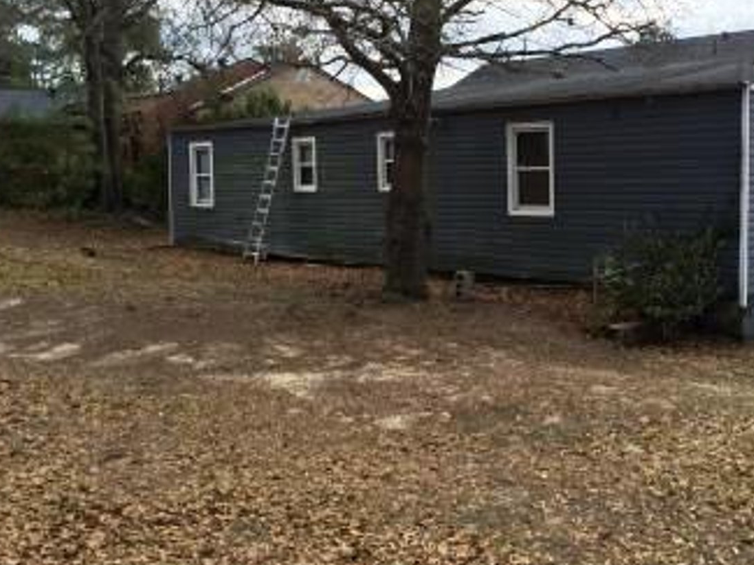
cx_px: 456
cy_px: 210
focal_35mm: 40
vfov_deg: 35.8
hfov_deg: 46.5
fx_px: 871
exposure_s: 1/1026
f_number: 2.2
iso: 32
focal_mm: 4.15
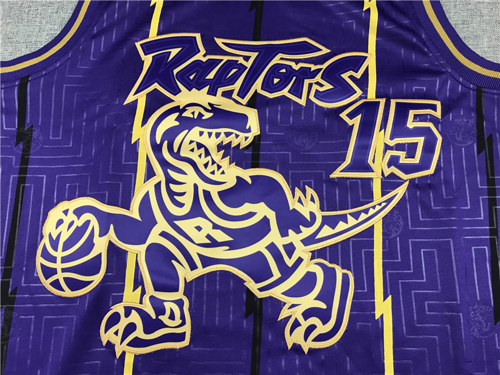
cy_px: 188
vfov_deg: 49.7
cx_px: 250
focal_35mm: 28
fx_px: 404
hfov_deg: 63.4
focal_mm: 3.99
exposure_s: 1/33
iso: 20
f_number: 1.8
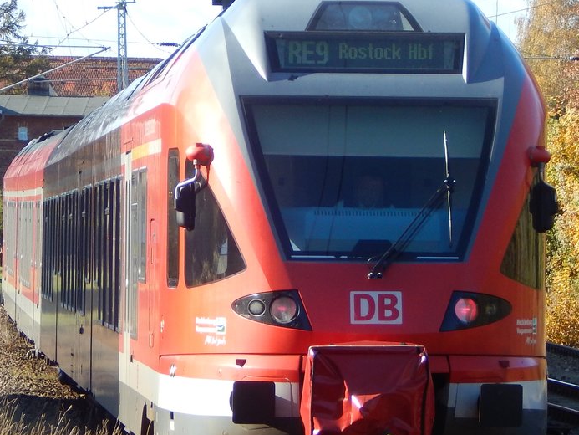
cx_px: 269
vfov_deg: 4.7
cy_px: 134
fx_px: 5270
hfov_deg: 6.3
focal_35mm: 315
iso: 125
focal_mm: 32.8
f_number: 5.3
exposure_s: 1/250
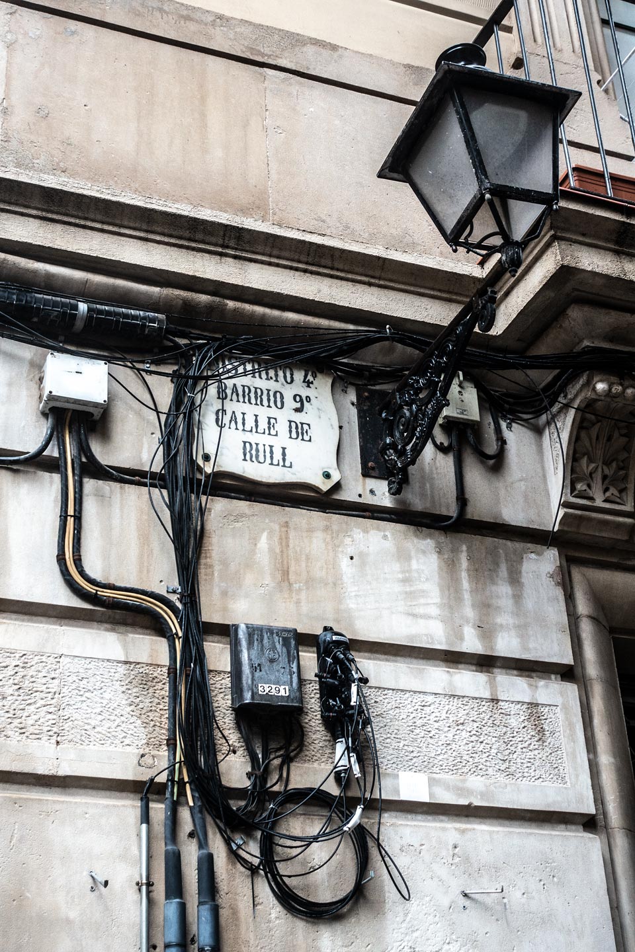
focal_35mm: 57
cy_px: 476
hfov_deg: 23.8
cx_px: 318
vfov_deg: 35.1
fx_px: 1508
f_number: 4
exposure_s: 1/125
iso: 400
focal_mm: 20.81
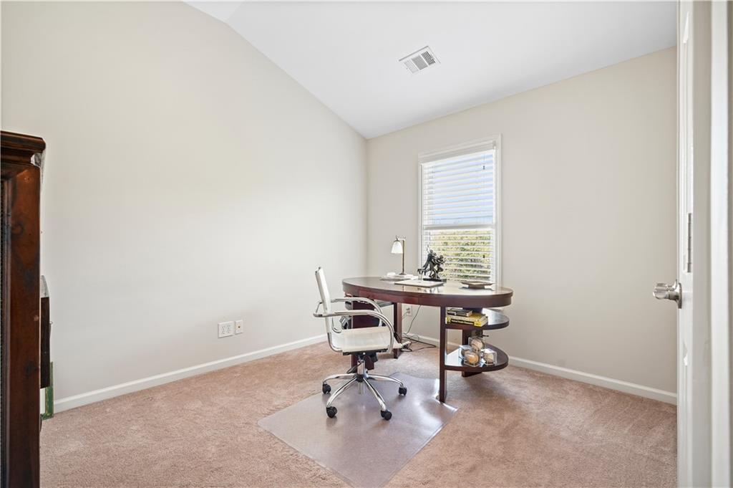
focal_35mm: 16
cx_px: 366
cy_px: 244
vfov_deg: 73.7
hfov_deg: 96.8
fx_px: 326
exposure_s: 1/2.5
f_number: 8
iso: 400
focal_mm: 16
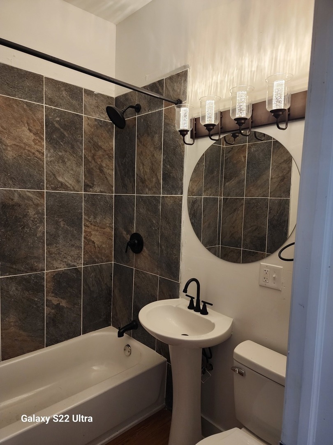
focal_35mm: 23
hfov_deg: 58.9
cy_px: 222
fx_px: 295
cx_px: 166
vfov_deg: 73.9
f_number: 1.8
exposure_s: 1/120
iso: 320
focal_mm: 6.4
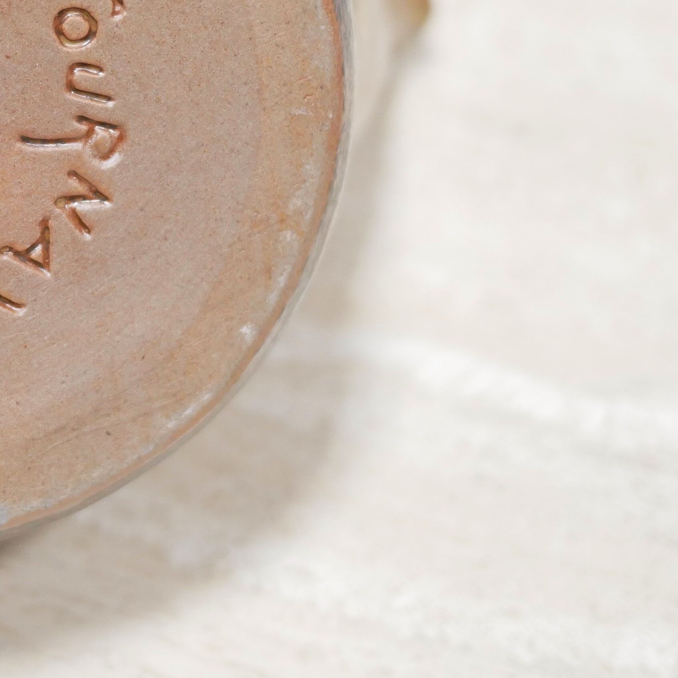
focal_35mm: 96
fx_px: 2127
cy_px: 110
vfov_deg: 17.9
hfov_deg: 17.7
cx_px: -10
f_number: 1.7
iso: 800
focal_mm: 20
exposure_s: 1/60
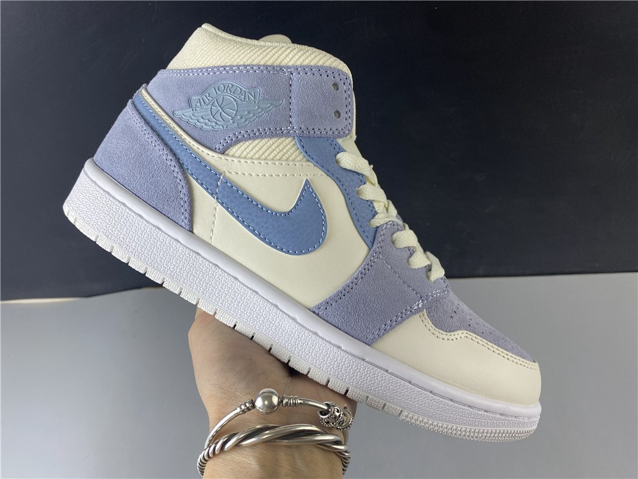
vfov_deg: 53.1
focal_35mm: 26
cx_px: 319
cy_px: 240
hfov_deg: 67.3
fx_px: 479
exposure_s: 1/100
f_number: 1.8
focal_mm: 4.25
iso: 80
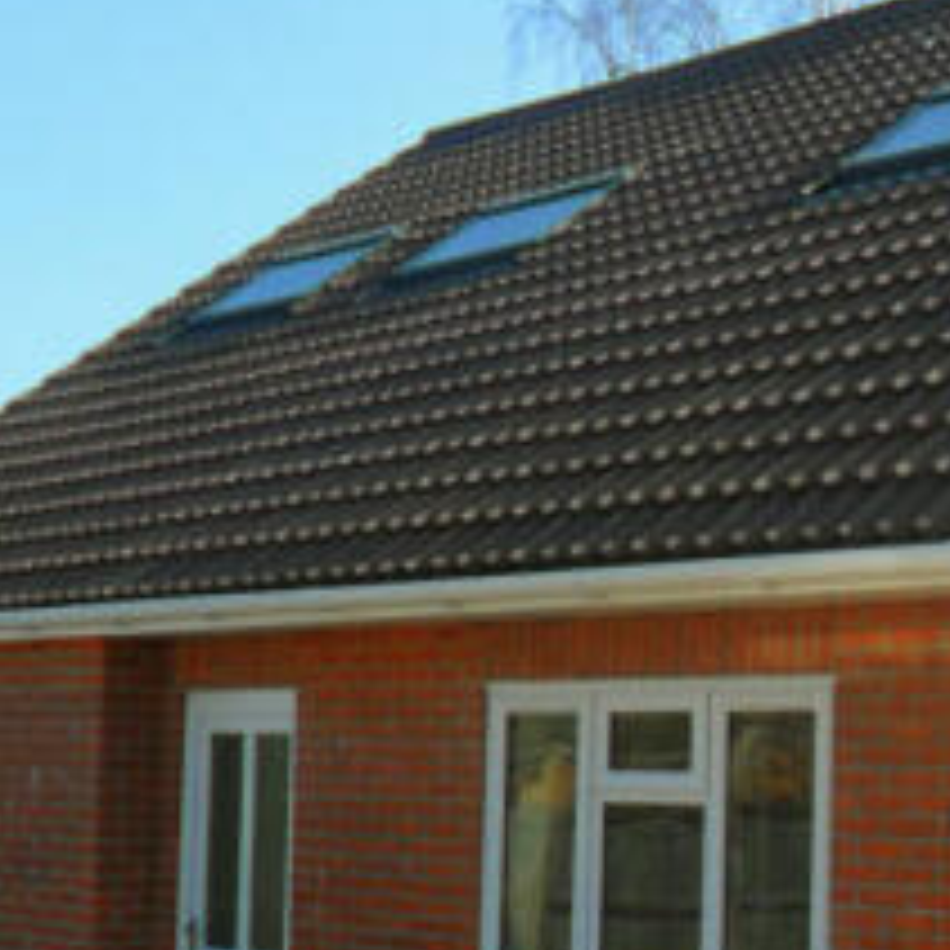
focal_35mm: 66
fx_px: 2049
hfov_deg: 25.5
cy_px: 705
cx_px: 804
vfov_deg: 25.8
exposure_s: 1/750
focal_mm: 4.9
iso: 80
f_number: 3.5
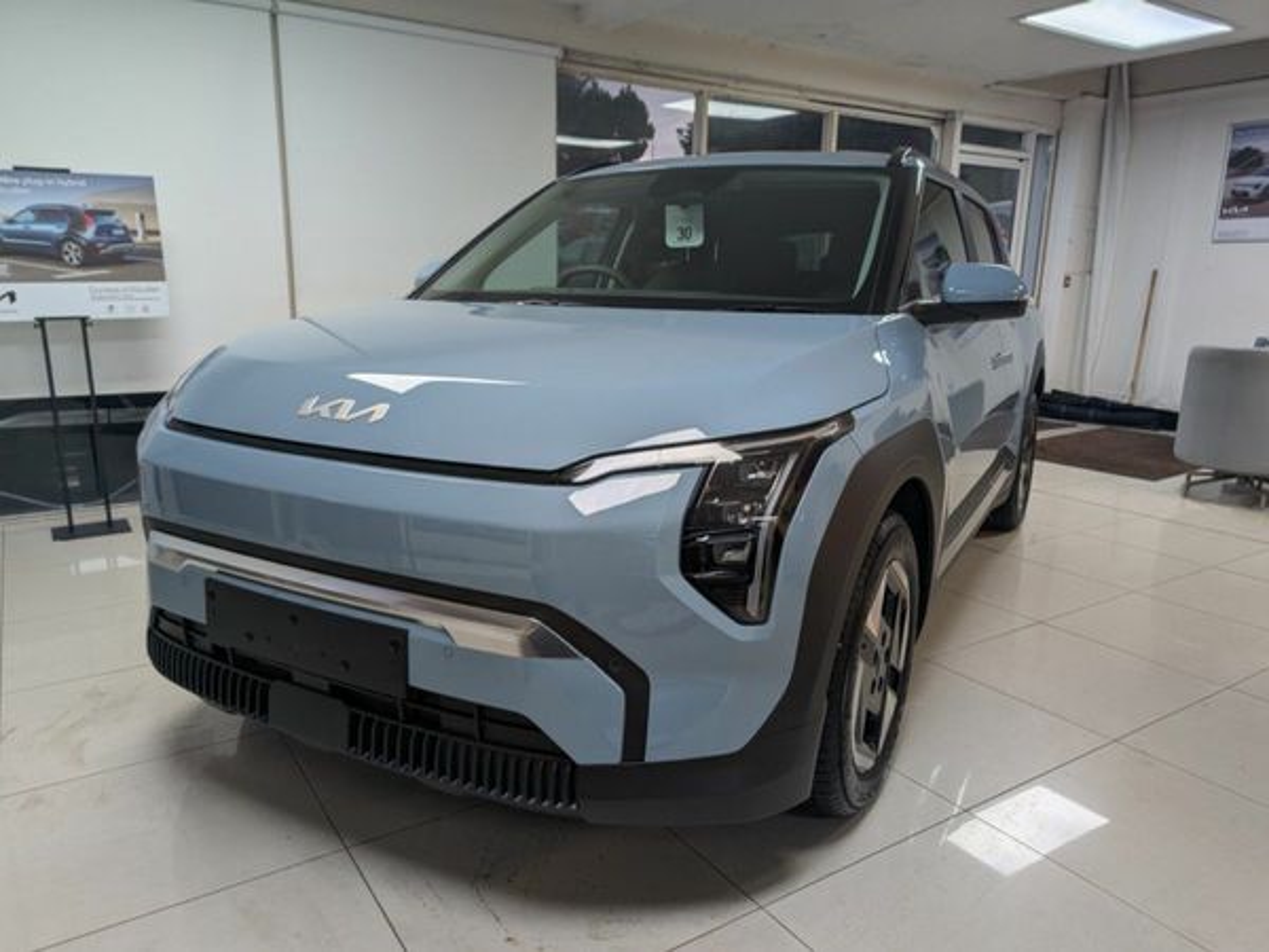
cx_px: 634
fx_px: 880
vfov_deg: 56.8
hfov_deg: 71.6
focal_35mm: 24
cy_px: 476
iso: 20
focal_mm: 6.9
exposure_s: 1/71.9
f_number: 1.68
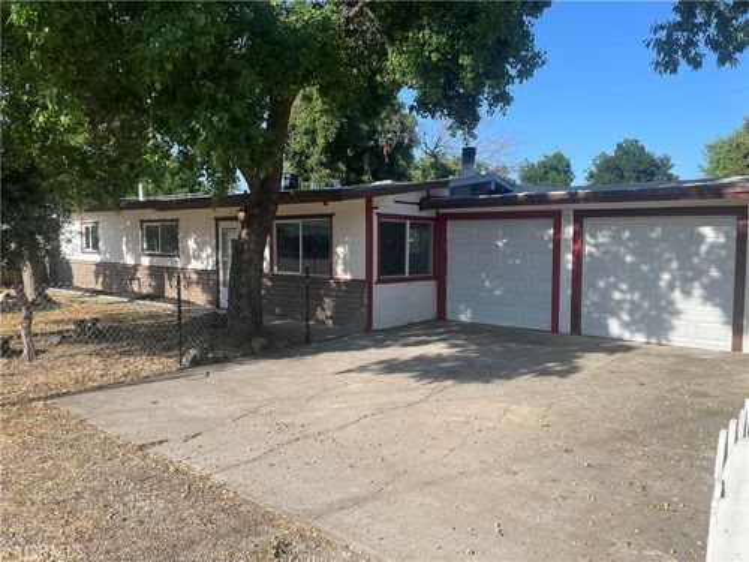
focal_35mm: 26
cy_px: 281
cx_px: 374
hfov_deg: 67.3
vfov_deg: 53.1
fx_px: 563
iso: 32
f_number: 1.6
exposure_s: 1/1795
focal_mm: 4.2
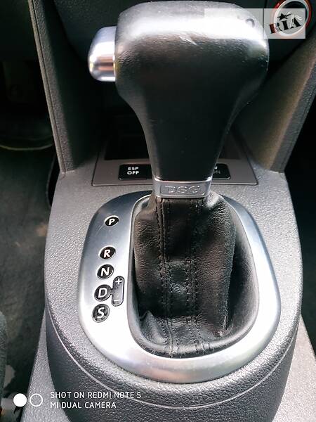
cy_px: 211
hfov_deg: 56.8
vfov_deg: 71.6
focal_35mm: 24
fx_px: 292
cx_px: 158
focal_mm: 3.9
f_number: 1.9
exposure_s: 1/25
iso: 320
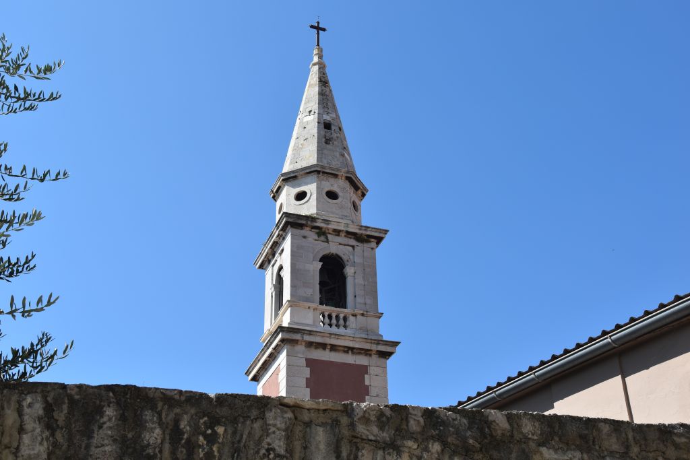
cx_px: 345
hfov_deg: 41.1
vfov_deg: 28.1
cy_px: 230
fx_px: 920
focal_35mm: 48
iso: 200
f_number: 10
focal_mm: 32
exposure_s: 1/400
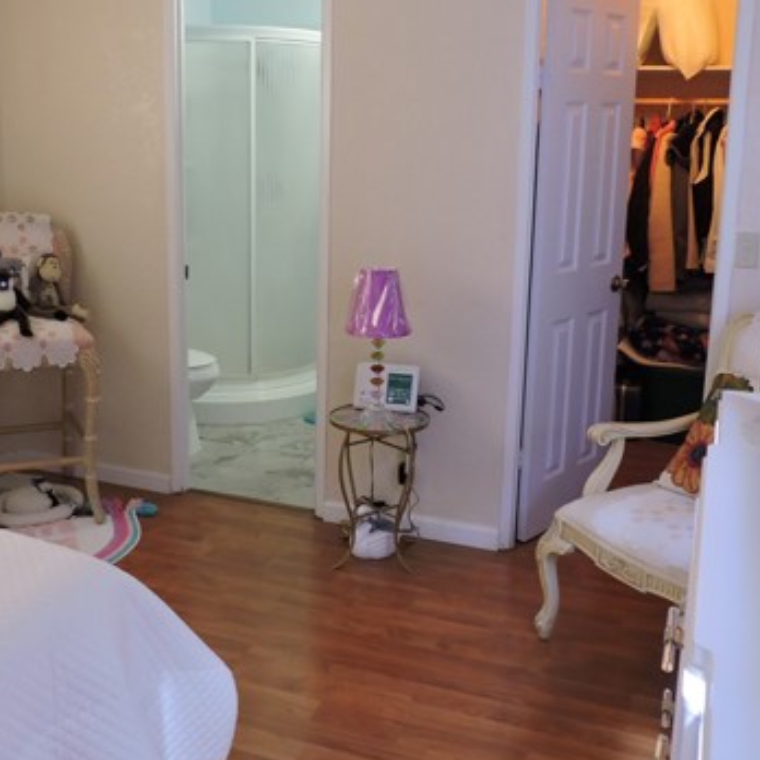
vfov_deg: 42.7
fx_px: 969
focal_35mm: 39
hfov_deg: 42.6
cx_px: 297
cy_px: 312
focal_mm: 4.3
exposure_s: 1/30
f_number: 3
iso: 320
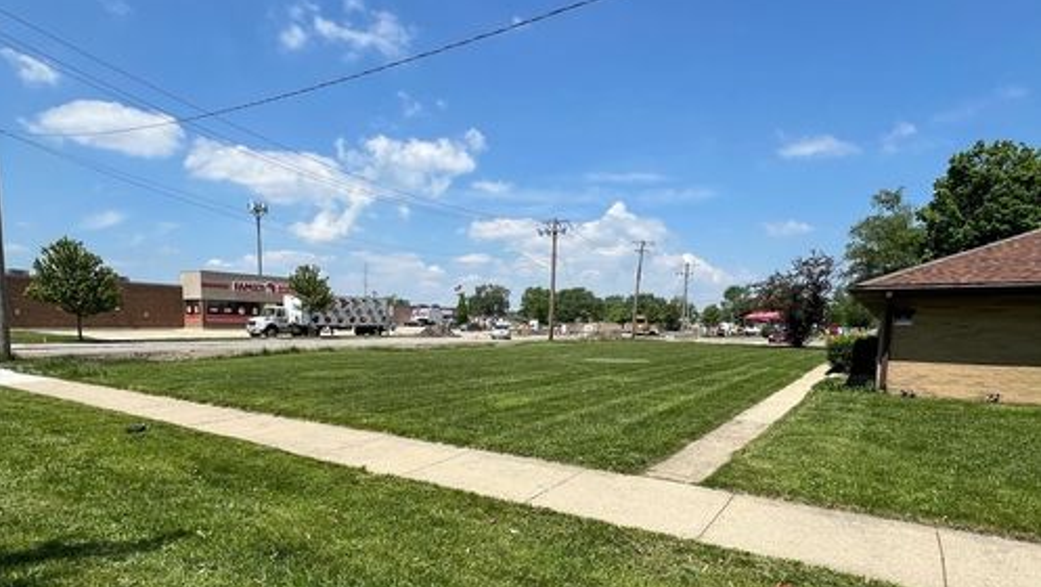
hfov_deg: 89.5
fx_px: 525
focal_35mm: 19
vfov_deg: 57.3
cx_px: 519
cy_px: 385
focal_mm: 1.57
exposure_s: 1/1908
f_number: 1.8
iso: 32
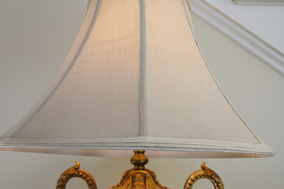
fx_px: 284
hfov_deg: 53.1
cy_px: 94
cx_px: 142
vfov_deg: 36.9
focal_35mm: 36
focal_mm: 24
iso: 200
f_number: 5.6
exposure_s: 1/125
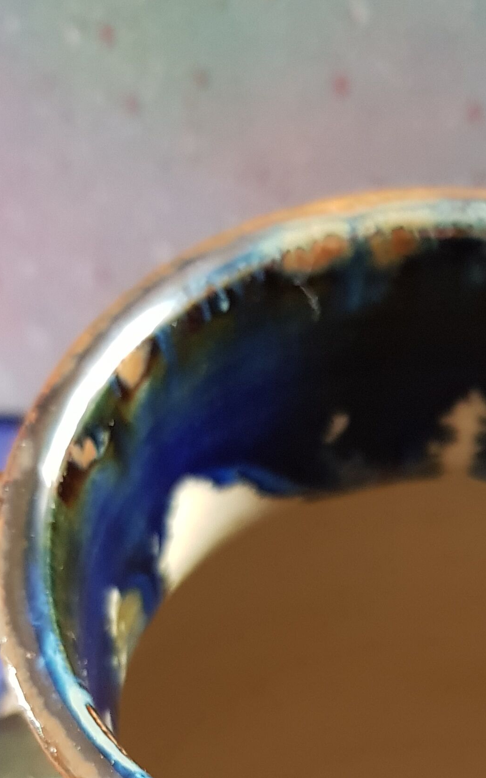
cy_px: 862
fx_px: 1420
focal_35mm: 67
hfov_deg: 19.3
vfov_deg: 27.9
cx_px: 369
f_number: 1.7
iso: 200
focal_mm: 4.2
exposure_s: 1/13
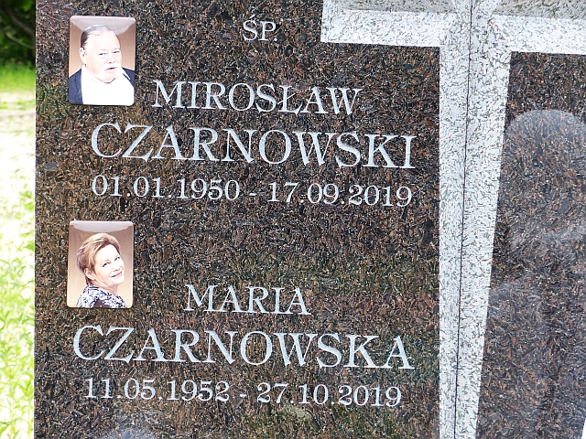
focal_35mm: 121
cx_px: 293
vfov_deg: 12.2
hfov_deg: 16.3
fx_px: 2048
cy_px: 220
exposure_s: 1/125
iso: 100
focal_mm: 21.8
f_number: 3.5
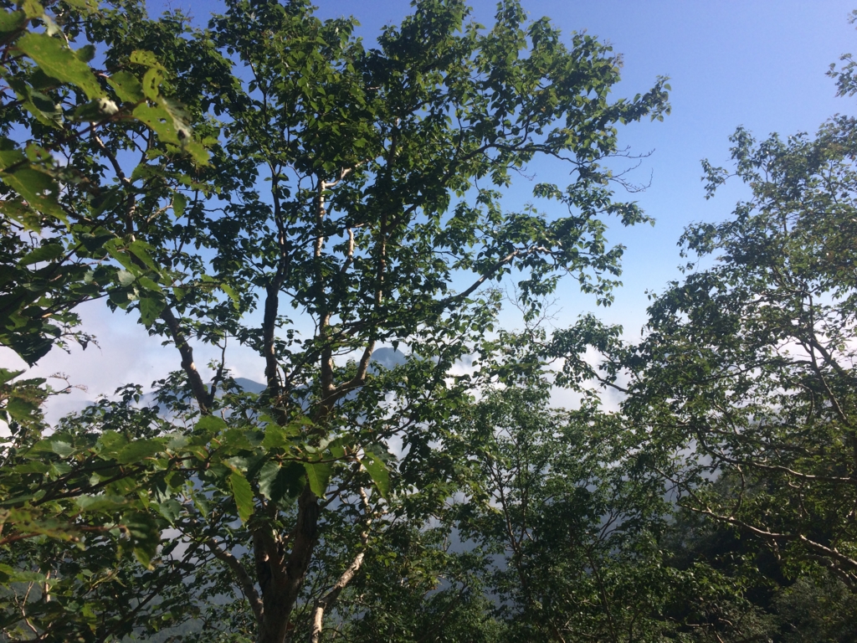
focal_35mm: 29
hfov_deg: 61.7
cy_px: 322
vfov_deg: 48.2
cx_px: 428
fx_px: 718
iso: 32
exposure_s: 1/2933
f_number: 2.2
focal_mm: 4.15
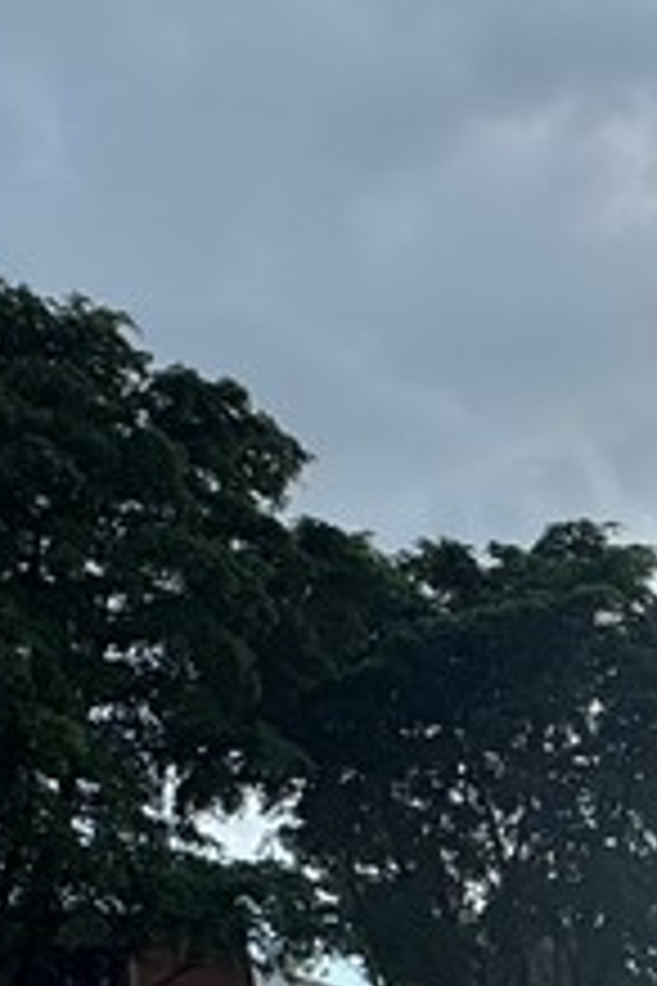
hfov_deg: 18.1
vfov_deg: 25.4
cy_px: 1297
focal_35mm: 68
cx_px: 945
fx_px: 1861
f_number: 2.2
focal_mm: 2.22
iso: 40
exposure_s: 1/707
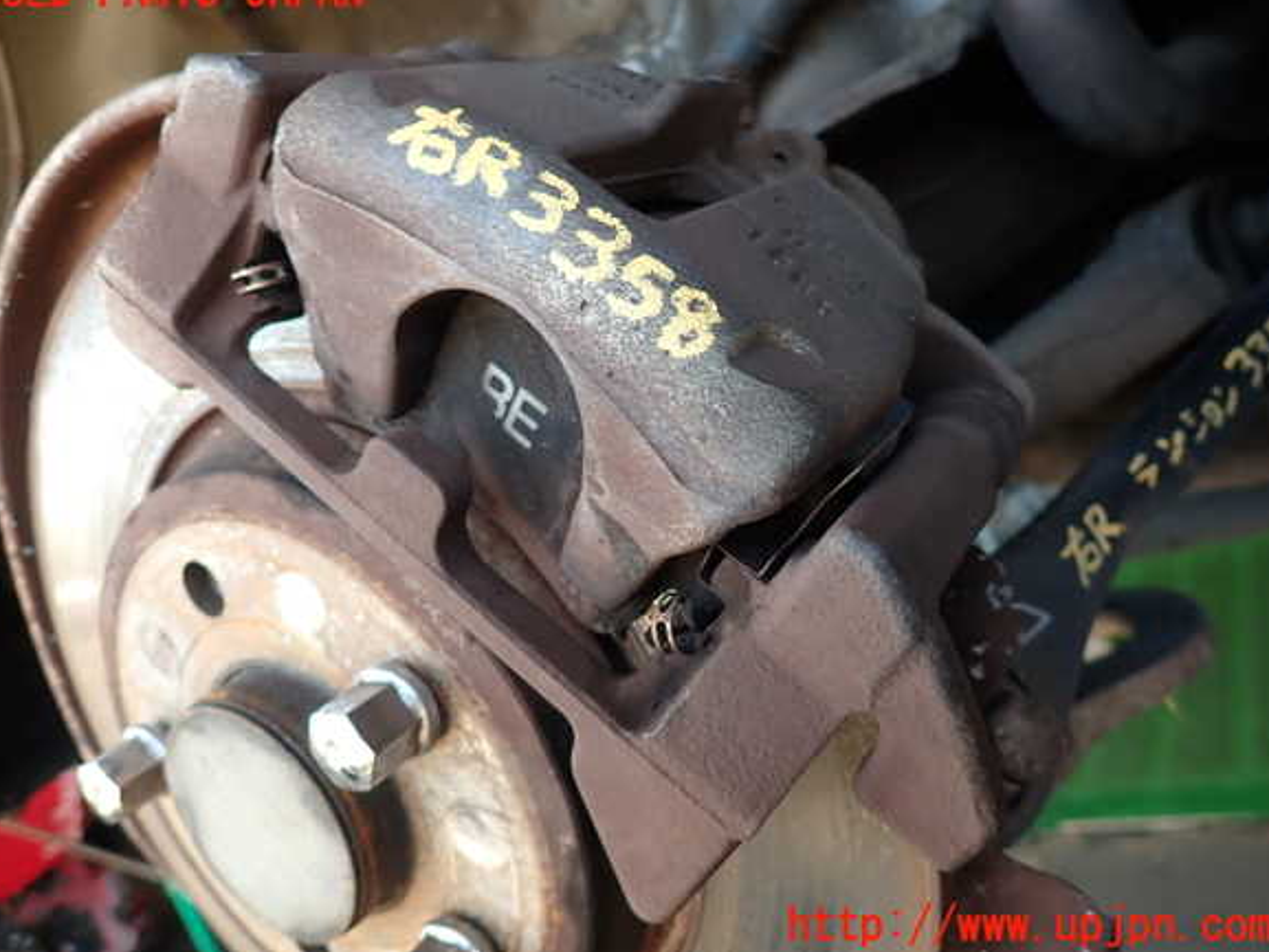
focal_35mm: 26
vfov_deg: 53.1
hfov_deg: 67.3
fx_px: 953
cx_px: 625
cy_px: 460
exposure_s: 1/80
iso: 100
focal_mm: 4.5
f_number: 2
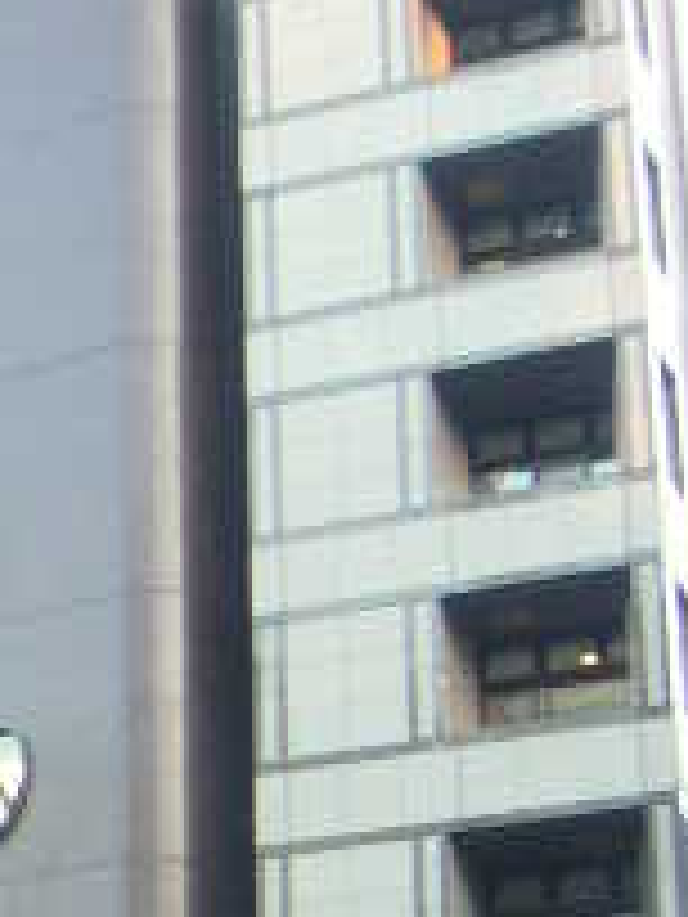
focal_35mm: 119
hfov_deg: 11.9
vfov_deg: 16.3
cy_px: 850
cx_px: -324
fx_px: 3154
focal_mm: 6
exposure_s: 1/50
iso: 160
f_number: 2.8
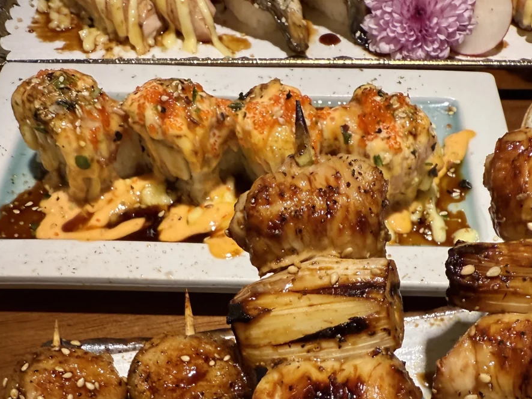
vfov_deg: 34.8
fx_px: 600
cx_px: 310
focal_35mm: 39
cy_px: 355
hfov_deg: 47.7
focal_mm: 2.22
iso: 250
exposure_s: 1/50
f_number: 2.2
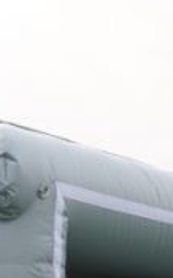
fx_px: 1081
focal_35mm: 143
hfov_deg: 9.0
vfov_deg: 13.3
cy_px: 492
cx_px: -43
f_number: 4.5
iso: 100
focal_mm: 16
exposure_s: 1/250
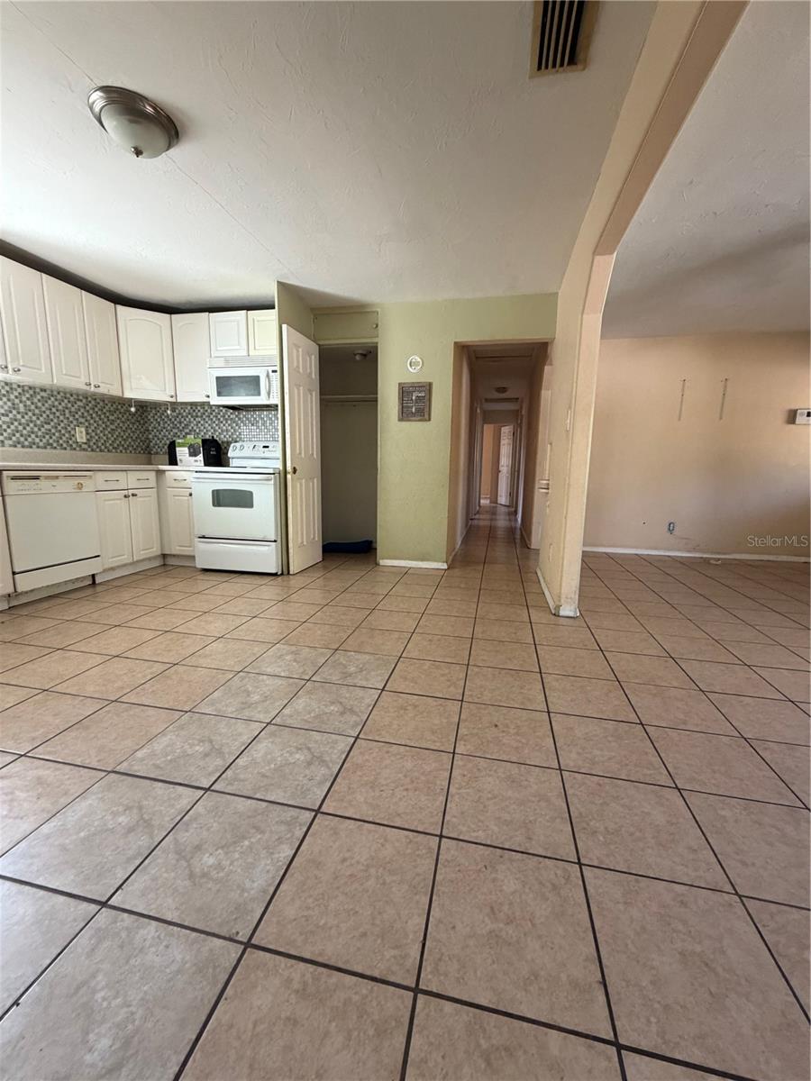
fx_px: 437
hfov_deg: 85.7
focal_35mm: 14
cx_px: 406
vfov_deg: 102.1
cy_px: 540
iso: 320
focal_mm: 2.22
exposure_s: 1/112
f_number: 2.2
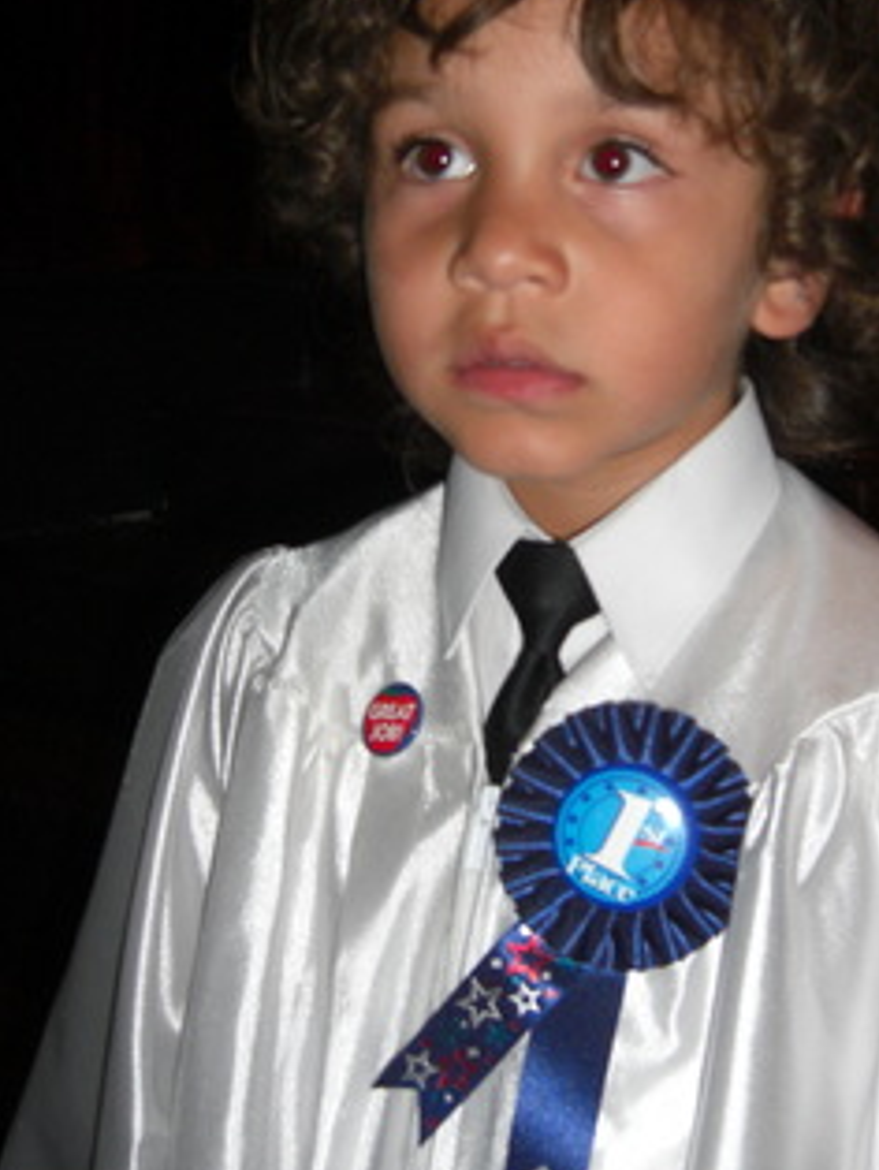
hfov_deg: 25.2
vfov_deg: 33.1
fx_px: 1961
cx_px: 574
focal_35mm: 58
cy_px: 451
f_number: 2.8
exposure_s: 1/60
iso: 200
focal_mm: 7.9
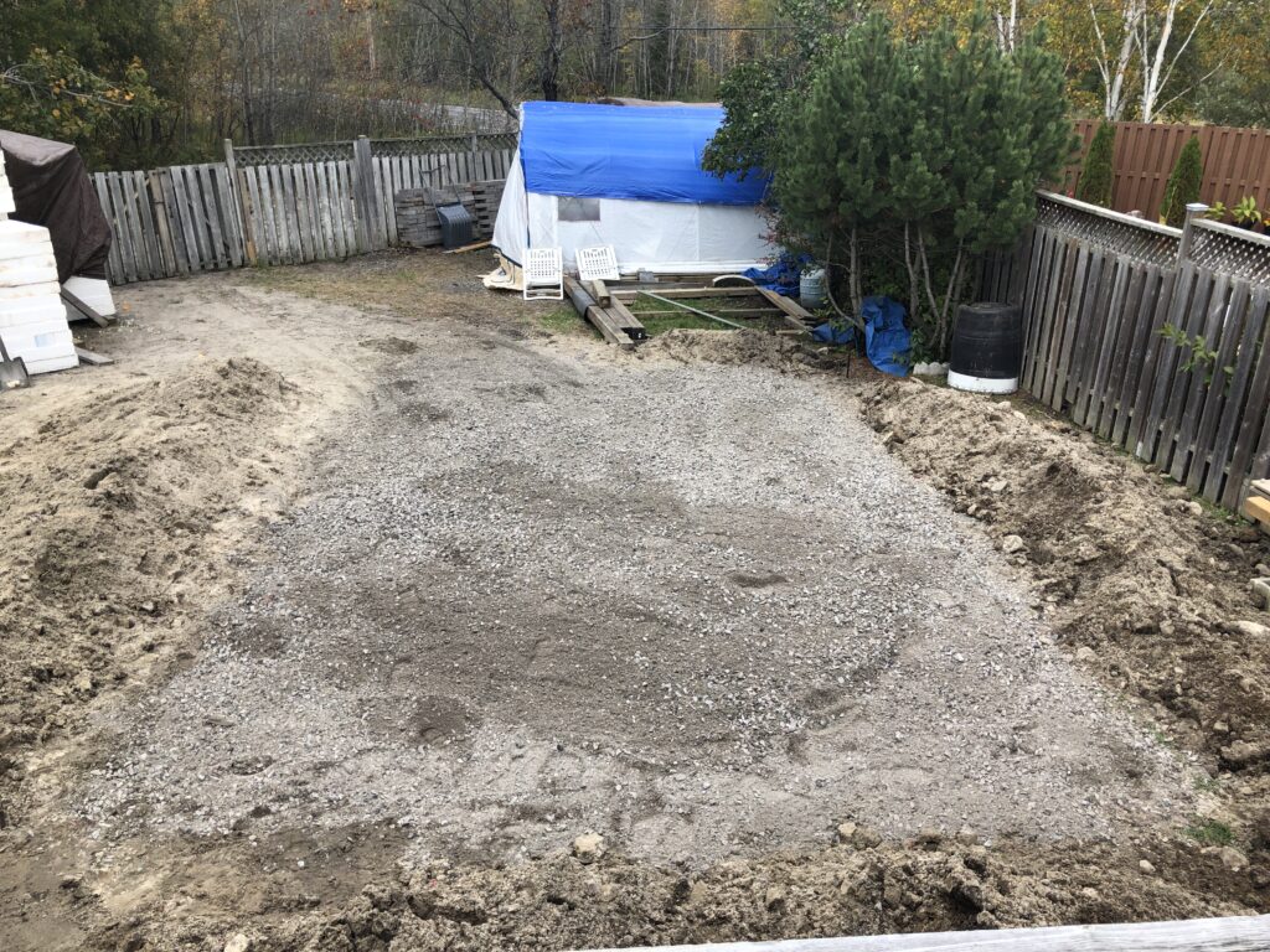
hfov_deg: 63.4
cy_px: 476
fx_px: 1027
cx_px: 635
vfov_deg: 49.7
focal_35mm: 28
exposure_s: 1/495
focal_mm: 3.99
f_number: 1.8
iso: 20
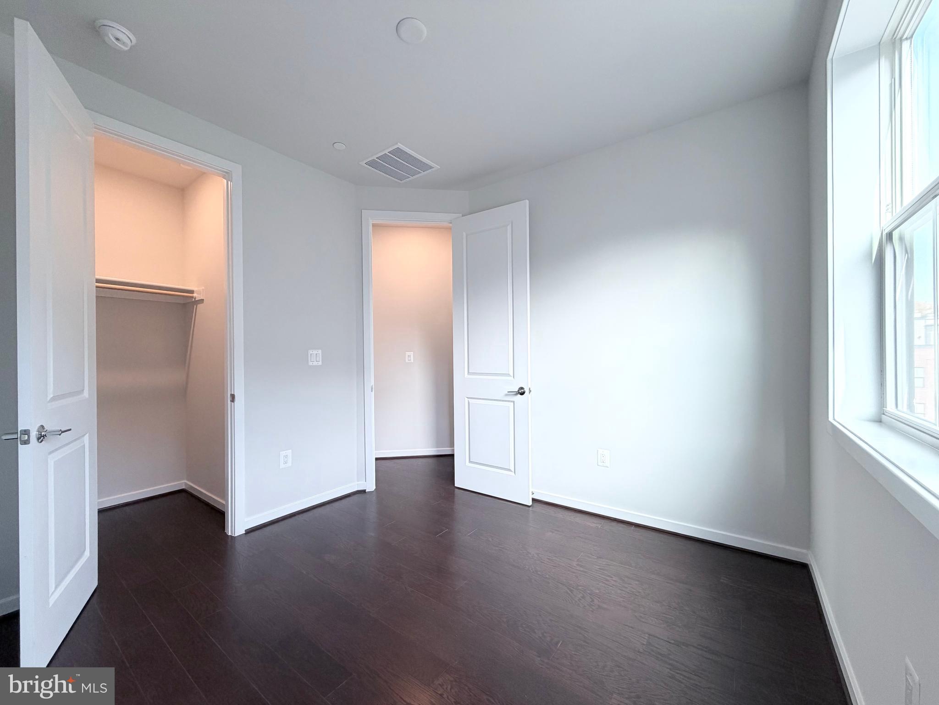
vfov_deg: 85.7
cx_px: 470
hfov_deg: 102.1
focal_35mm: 14
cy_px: 352
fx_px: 380
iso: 100
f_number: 2.2
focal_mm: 2.22
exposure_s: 1/120
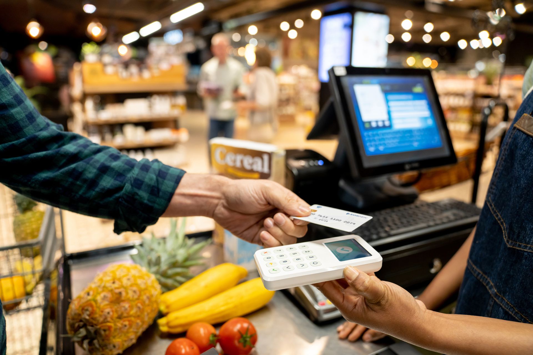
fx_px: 370
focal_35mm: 25
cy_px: 178
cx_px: 266
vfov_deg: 51.3
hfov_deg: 71.5
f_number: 2.8
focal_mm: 25
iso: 640
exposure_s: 1/125
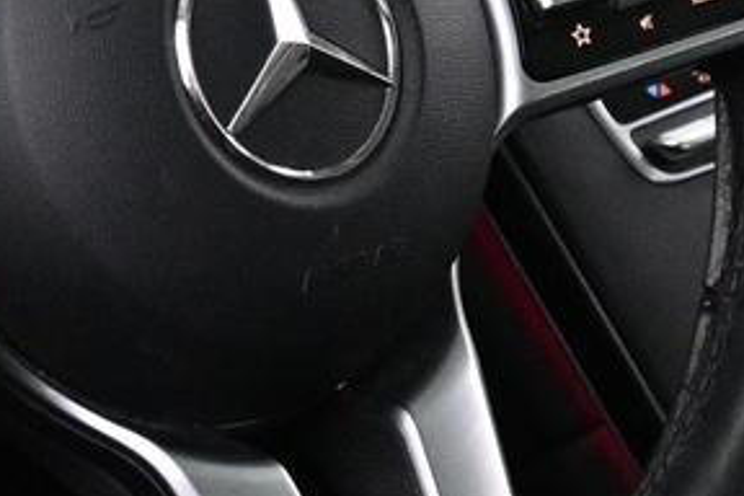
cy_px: 90
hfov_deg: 12.1
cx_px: 199
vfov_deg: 8.1
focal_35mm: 169
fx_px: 3492
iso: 4000
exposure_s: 1/40
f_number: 3.8
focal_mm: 20
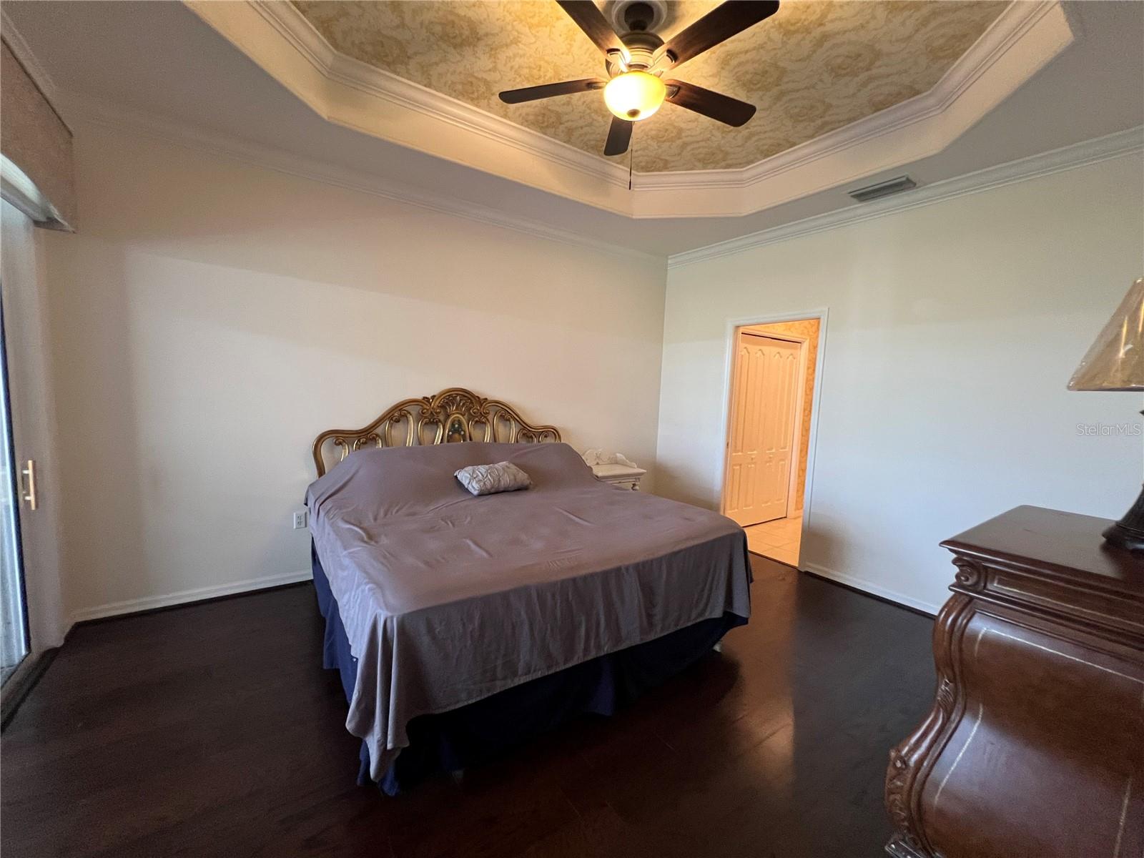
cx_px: 572
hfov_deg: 106.2
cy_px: 429
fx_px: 430
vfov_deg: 89.9
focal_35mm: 13
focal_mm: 1.57
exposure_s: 1/60
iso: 320
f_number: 1.8
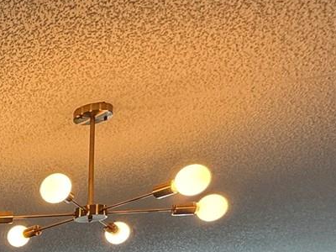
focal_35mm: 56
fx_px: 544
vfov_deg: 21.9
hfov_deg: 24.5
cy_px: 373
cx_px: -197
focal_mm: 2.22
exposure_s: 1/120
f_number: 2.2
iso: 200
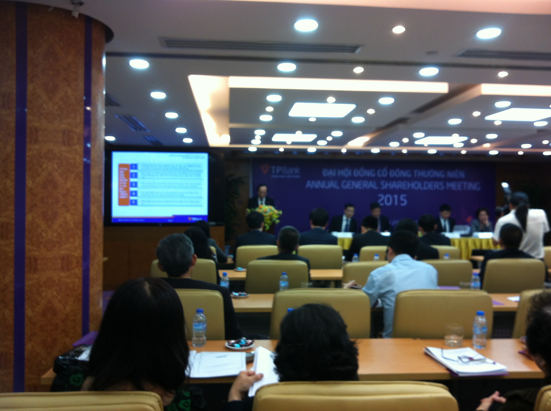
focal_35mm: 35
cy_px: 206
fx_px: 556
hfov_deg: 52.7
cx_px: 276
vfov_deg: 40.6
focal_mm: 3.85
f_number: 2.8
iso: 80
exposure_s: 1/30
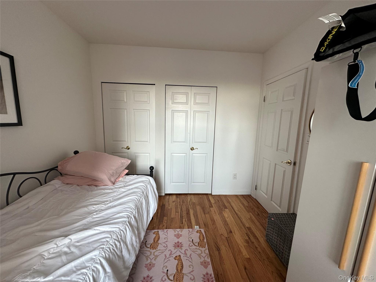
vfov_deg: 85.7
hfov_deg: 102.1
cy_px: 141
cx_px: 188
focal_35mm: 14
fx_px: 152
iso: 160
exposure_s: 1/120
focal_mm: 2.22
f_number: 2.2
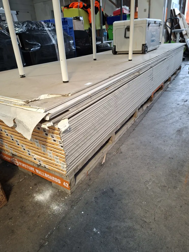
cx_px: 94
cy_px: 126
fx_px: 167
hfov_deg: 58.9
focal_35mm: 23
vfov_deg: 73.9
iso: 320
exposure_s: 1/50
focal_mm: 5.54
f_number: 1.8
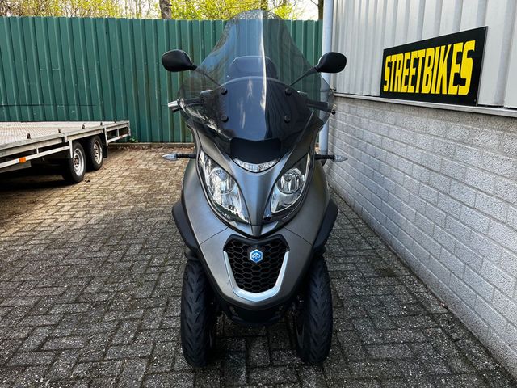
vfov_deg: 53.1
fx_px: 388
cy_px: 194
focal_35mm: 26
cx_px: 258
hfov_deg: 67.3
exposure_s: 1/122
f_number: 1.6
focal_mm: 5.1
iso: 40
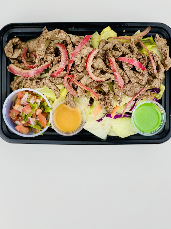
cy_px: 105
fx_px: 619
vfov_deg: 20.9
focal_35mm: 94
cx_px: 80
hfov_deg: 15.7
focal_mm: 9
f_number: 2.8
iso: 32
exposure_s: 1/120
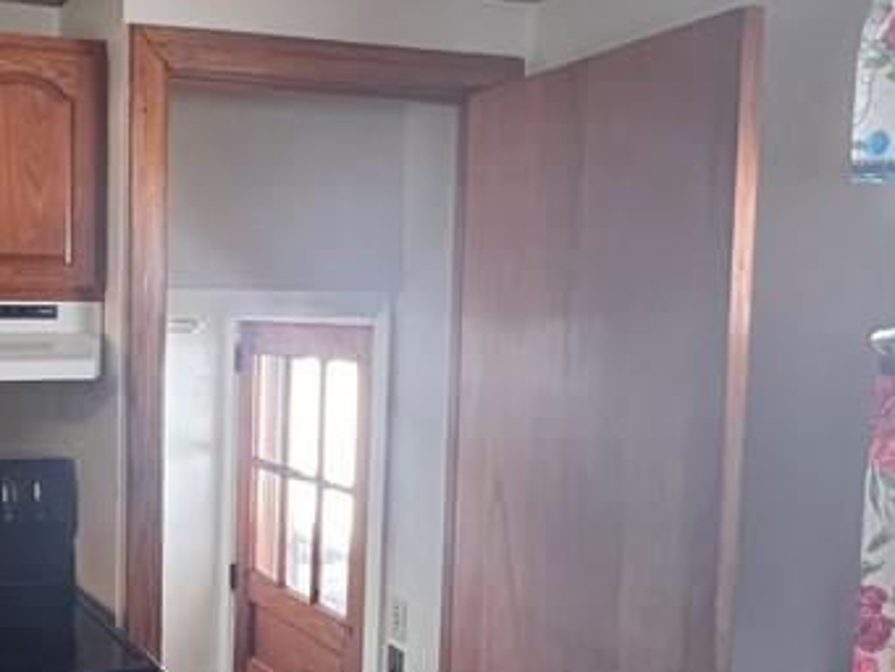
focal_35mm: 39
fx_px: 1009
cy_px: 375
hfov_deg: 43.1
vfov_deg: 36.8
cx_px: 63
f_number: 1.8
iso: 500
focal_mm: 1.57
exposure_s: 1/60
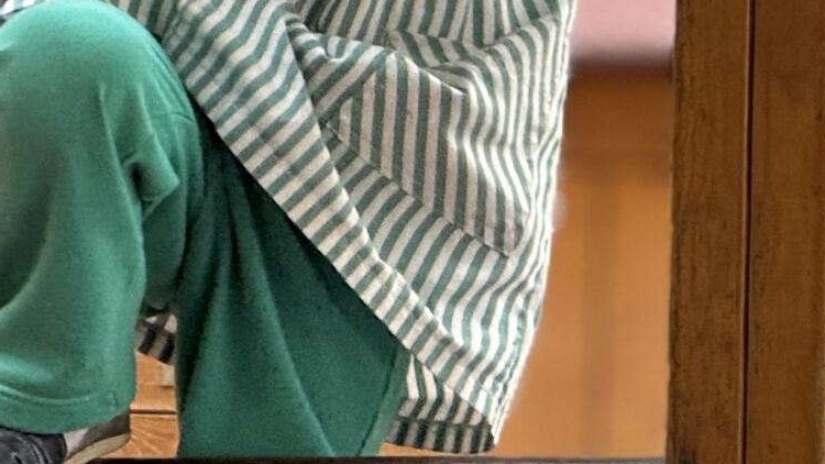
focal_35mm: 446
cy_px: 159
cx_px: 275
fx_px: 9757
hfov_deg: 4.8
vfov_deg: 2.7
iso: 50
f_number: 2.8
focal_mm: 15.66
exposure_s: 1/99
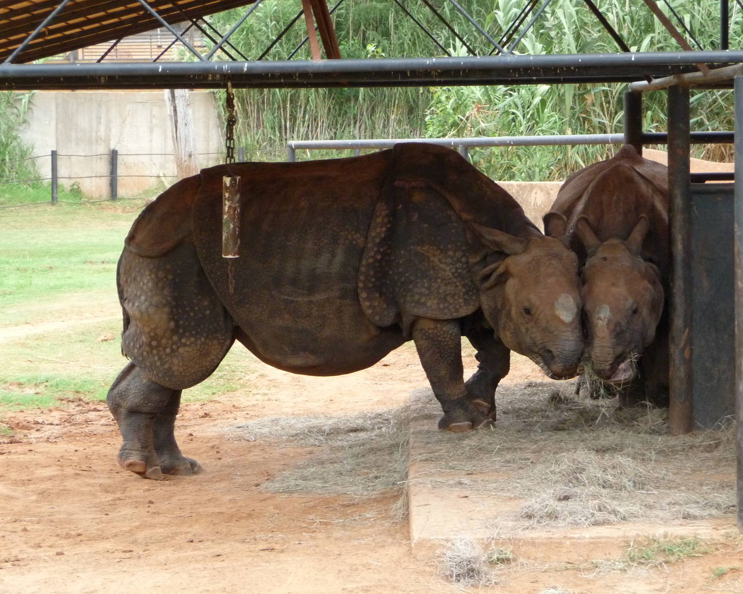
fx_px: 3254
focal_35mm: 148
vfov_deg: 10.4
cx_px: 388
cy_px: 296
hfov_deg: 13.0
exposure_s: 1/250
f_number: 4.8
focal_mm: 24.1
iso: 400
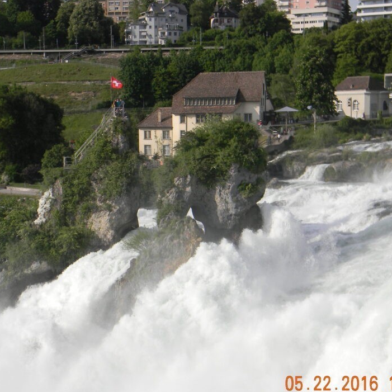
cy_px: 204
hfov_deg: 26.9
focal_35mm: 64
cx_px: 169
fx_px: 820
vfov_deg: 26.9
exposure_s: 1/276
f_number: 7.8
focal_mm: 8.6
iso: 80
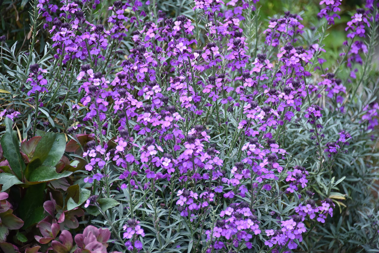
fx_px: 3159
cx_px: 190
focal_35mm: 300
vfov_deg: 4.6
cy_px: 126
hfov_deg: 6.9
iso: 1100
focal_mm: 300
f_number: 5.6
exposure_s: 1/640
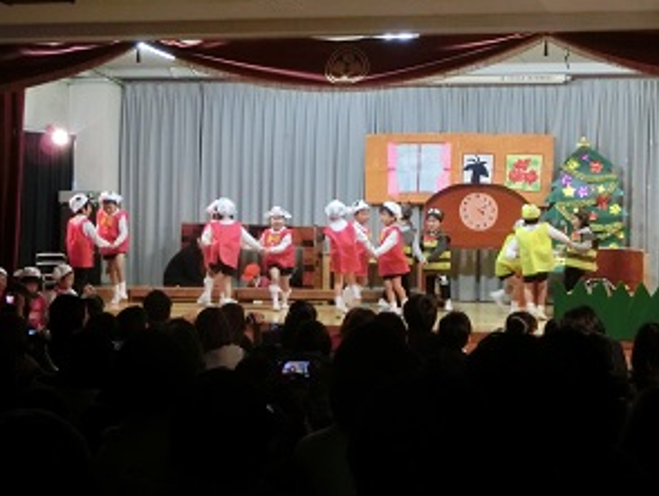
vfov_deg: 21.6
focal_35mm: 68
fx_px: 1296
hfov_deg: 28.4
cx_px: 410
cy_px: 204
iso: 800
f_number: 4.3
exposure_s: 1/50
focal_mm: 9.16
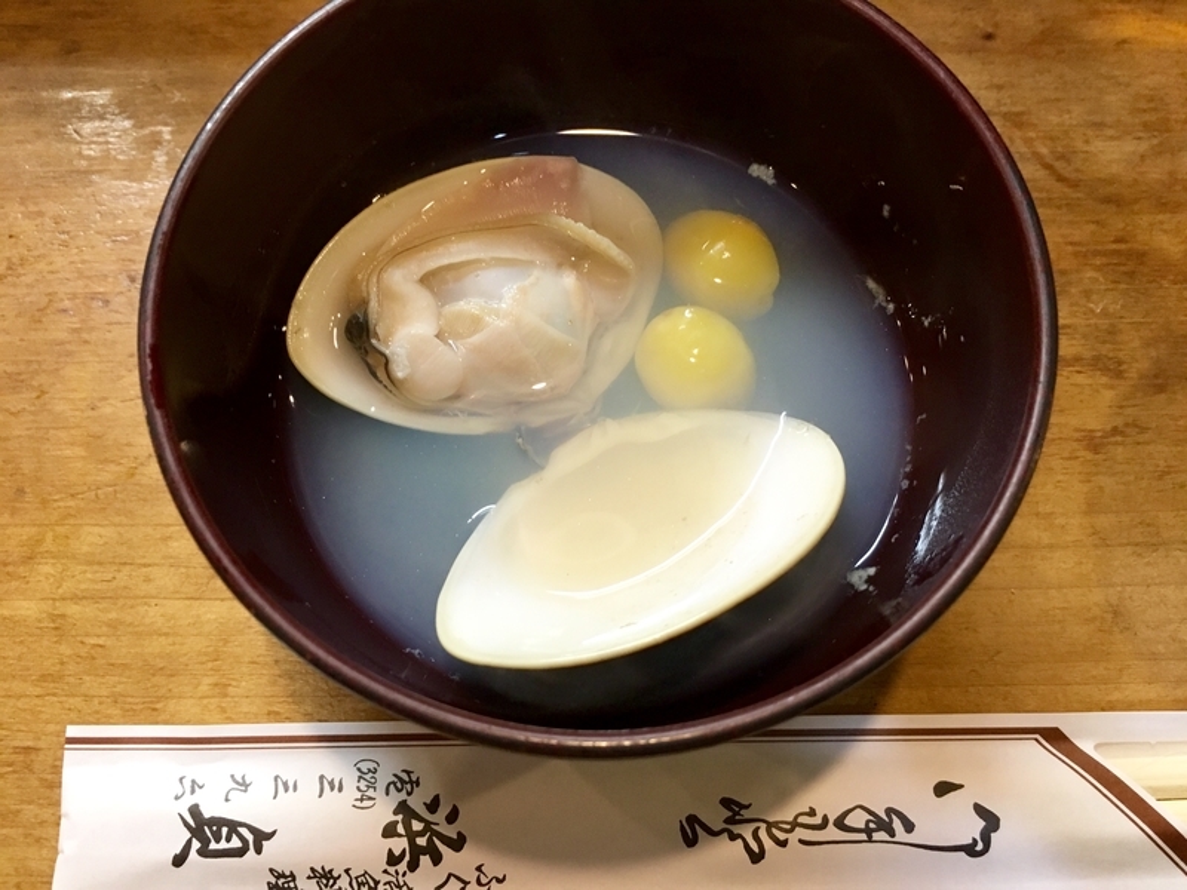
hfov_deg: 61.7
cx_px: 594
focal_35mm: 29
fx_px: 994
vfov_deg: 48.2
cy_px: 445
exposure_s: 1/30
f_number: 2.2
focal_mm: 4.15
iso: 125
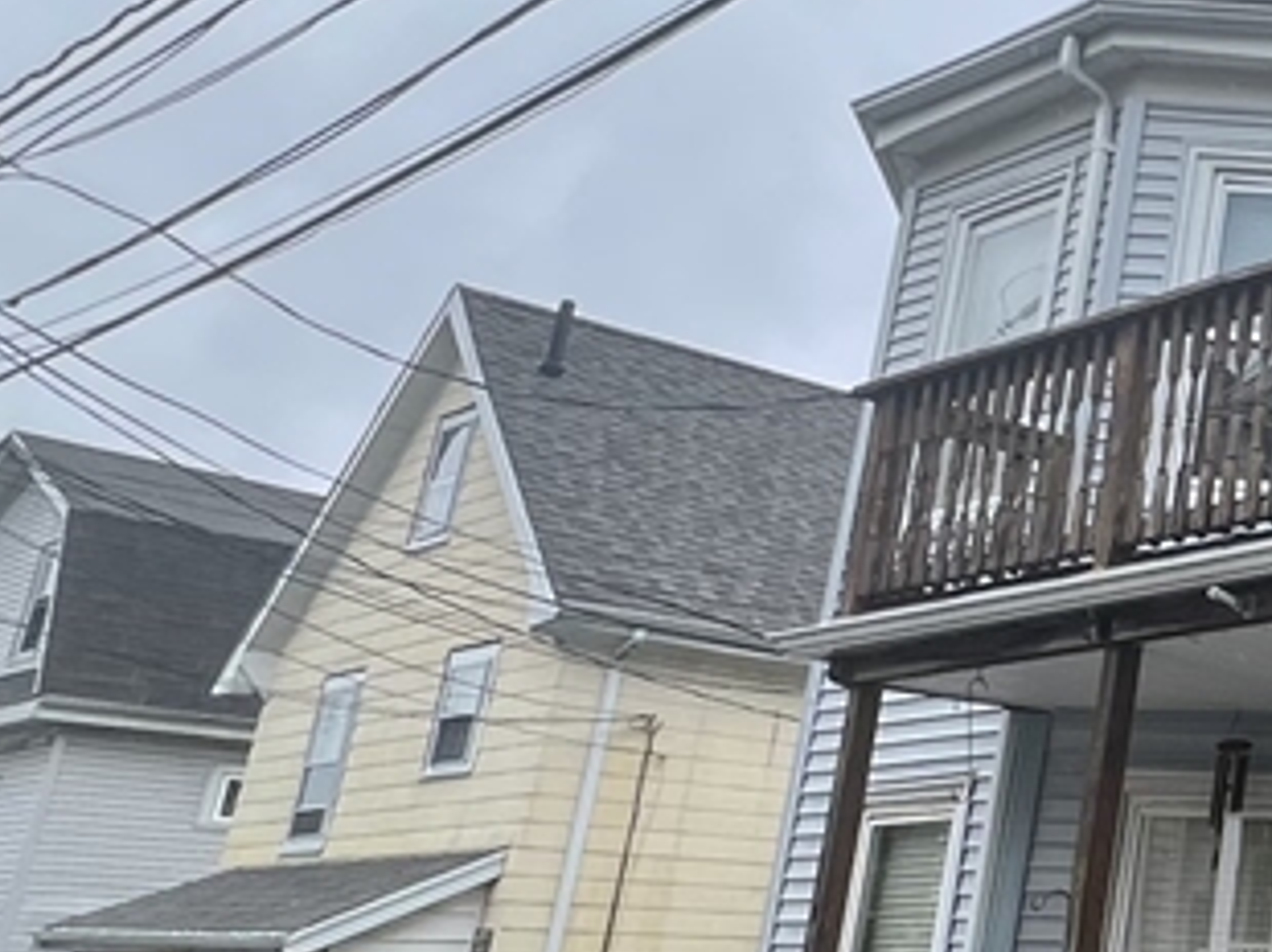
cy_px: 492
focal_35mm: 43
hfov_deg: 29.1
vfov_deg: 33.5
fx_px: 1579
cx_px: 1871
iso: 32
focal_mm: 1.57
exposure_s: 1/552
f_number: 1.8
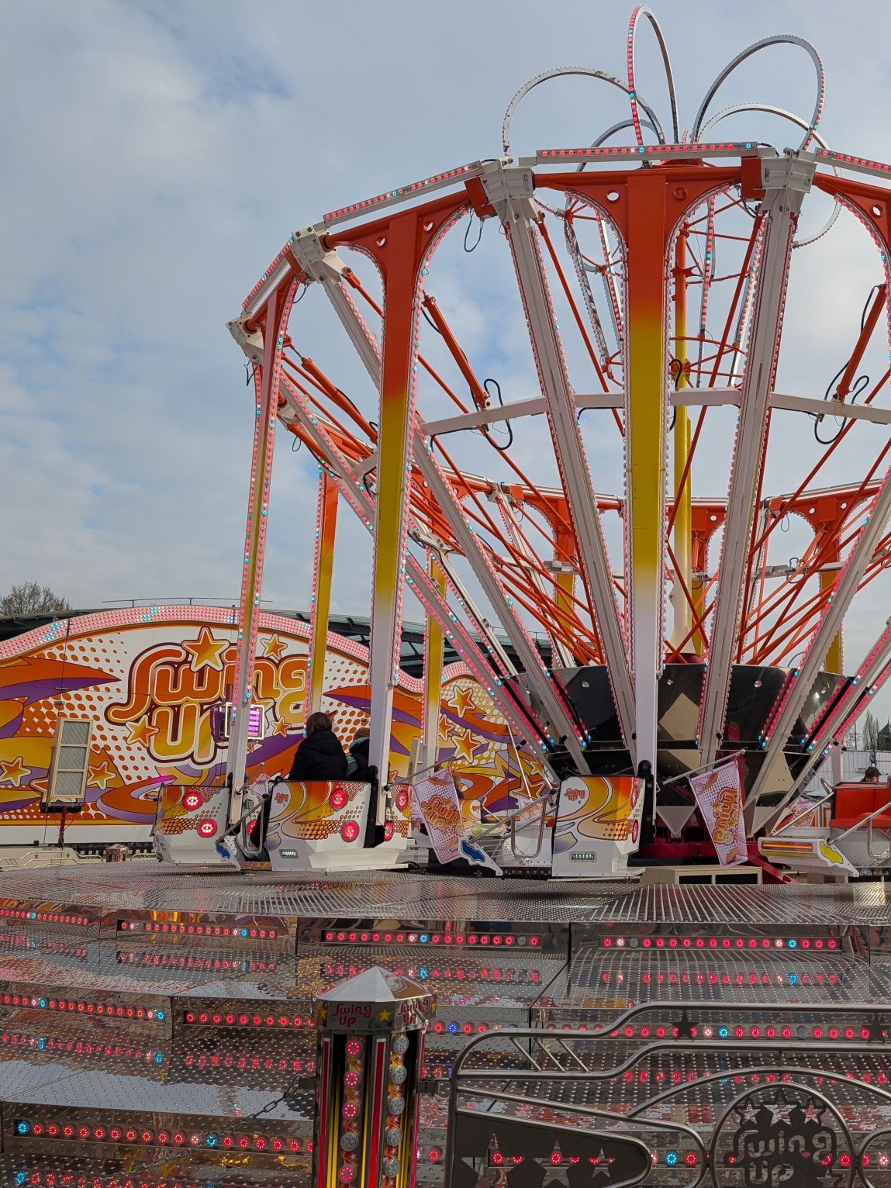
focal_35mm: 32
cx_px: 648
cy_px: 595
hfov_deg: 43.0
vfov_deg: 56.8
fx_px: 1098
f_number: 1.68
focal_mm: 6.9
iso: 20
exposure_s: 1/763
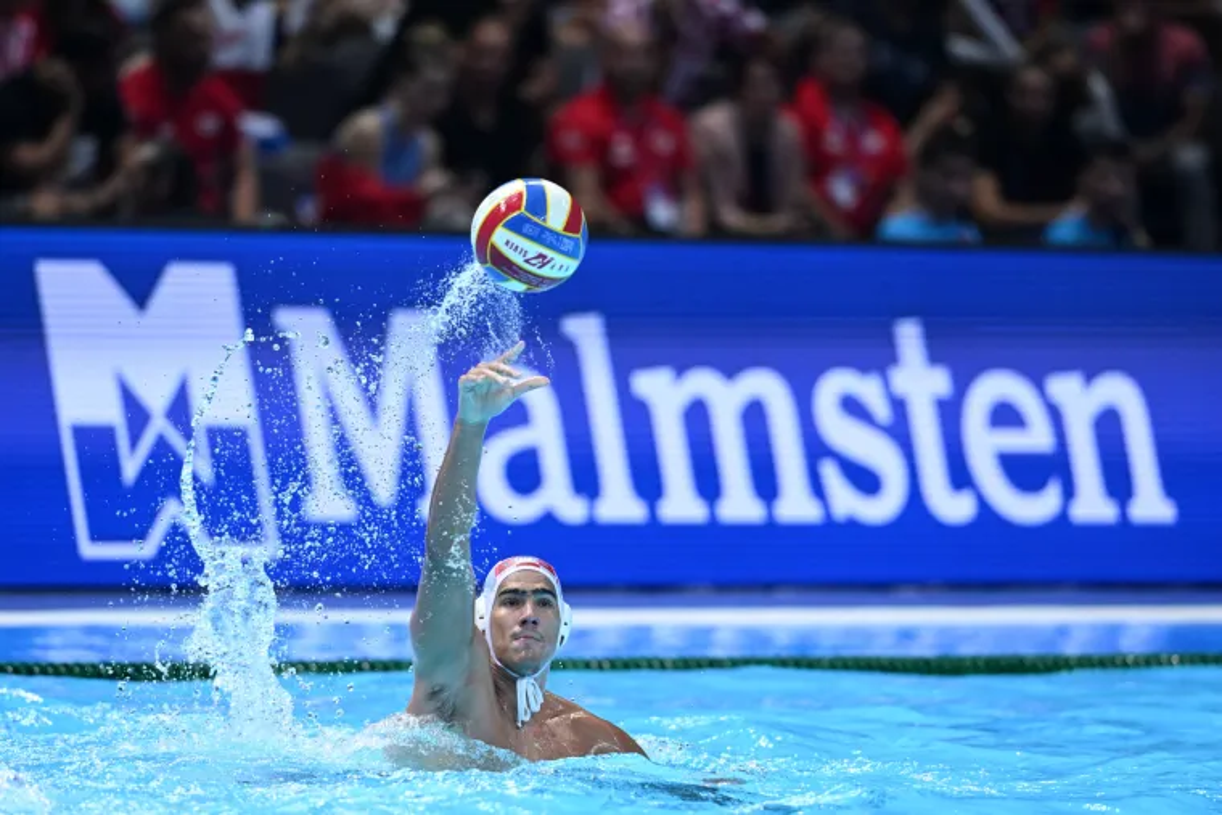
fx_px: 13579
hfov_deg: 5.2
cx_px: 611
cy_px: 408
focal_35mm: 400
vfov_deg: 3.4
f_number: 4
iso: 4000
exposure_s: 1/2000
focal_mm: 400
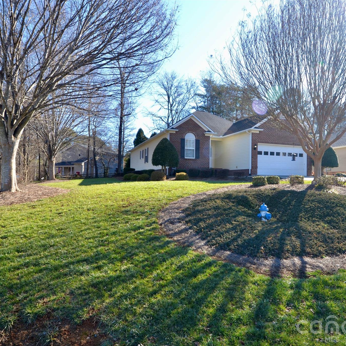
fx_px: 260
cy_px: 173
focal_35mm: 23
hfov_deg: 67.1
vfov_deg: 67.3
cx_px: 189
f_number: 5.6
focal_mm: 12
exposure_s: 1/125
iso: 100
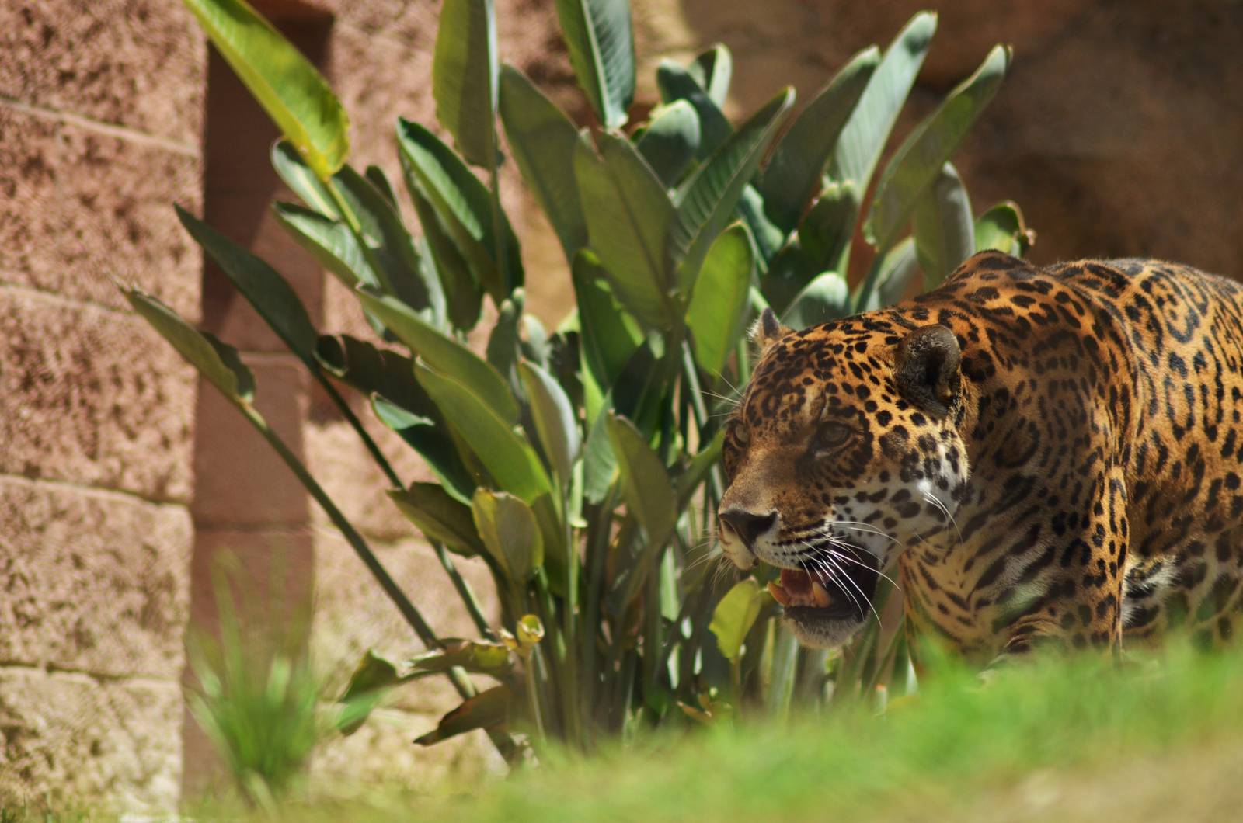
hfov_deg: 5.5
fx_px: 12922
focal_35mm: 375
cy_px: 412
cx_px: 622
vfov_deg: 3.7
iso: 400
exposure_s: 1/1250
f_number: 5
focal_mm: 250
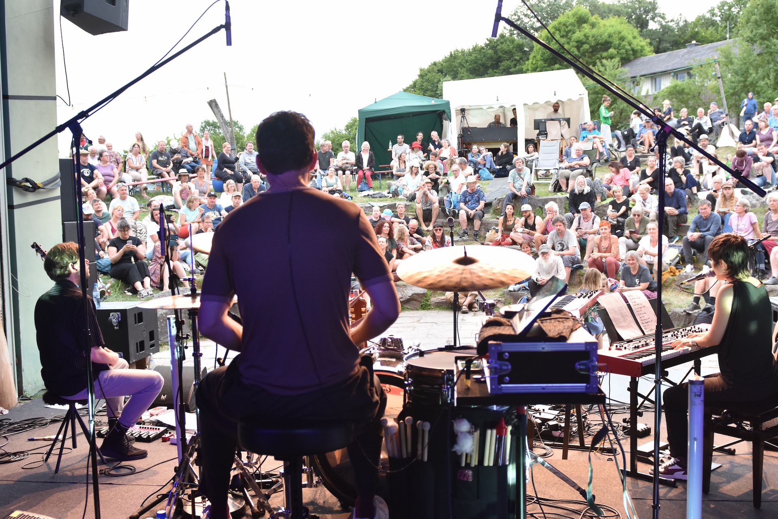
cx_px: 389
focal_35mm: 36
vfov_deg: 36.9
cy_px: 260
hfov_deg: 53.1
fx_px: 778
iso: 800
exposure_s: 1/100
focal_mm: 24
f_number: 5
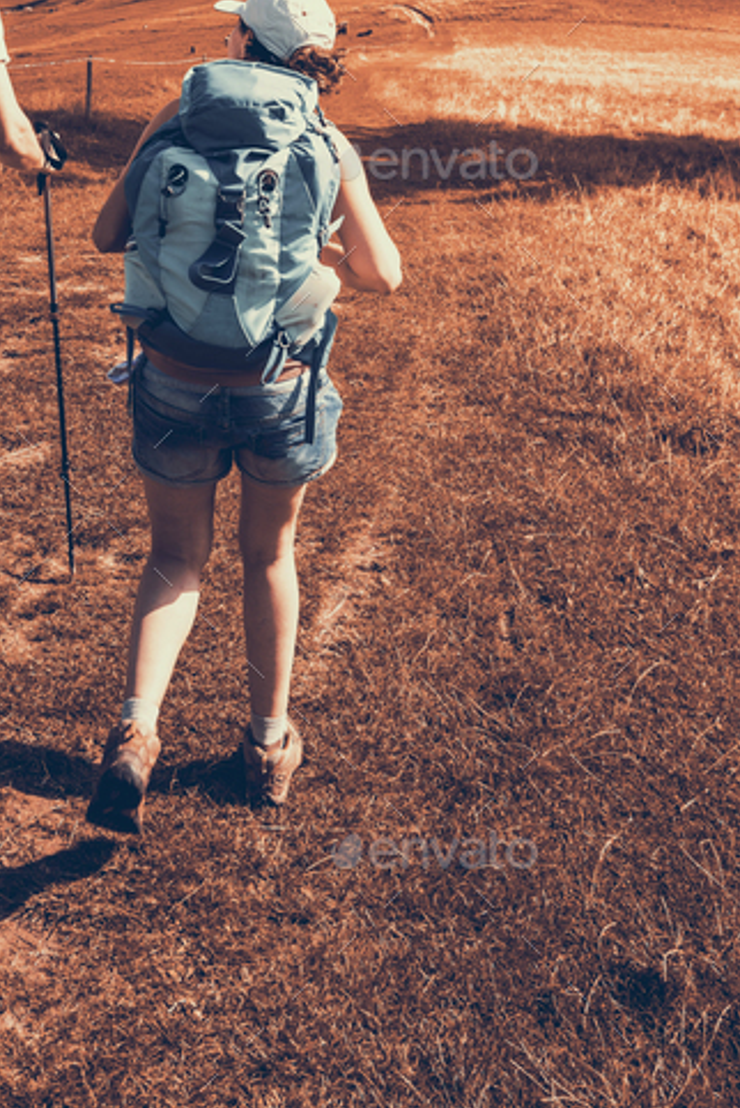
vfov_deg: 41.5
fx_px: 1355
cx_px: 83
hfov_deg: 29.4
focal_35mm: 44
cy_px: 145
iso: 100
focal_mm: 24
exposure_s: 1/320
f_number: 8
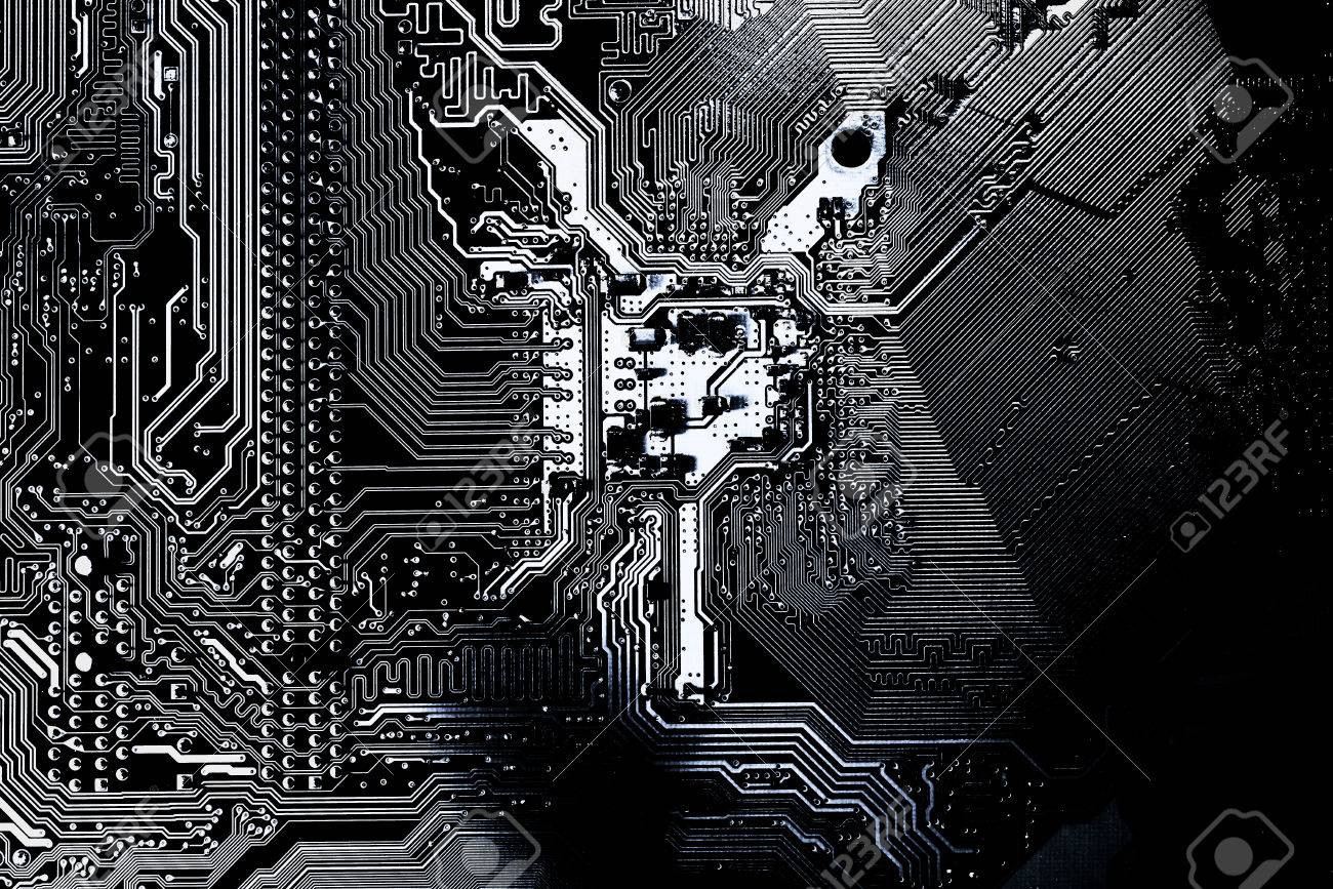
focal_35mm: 105
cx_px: 666
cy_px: 444
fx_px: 3888
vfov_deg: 13.0
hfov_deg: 19.5
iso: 100
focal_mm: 105
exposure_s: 1/100
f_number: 16
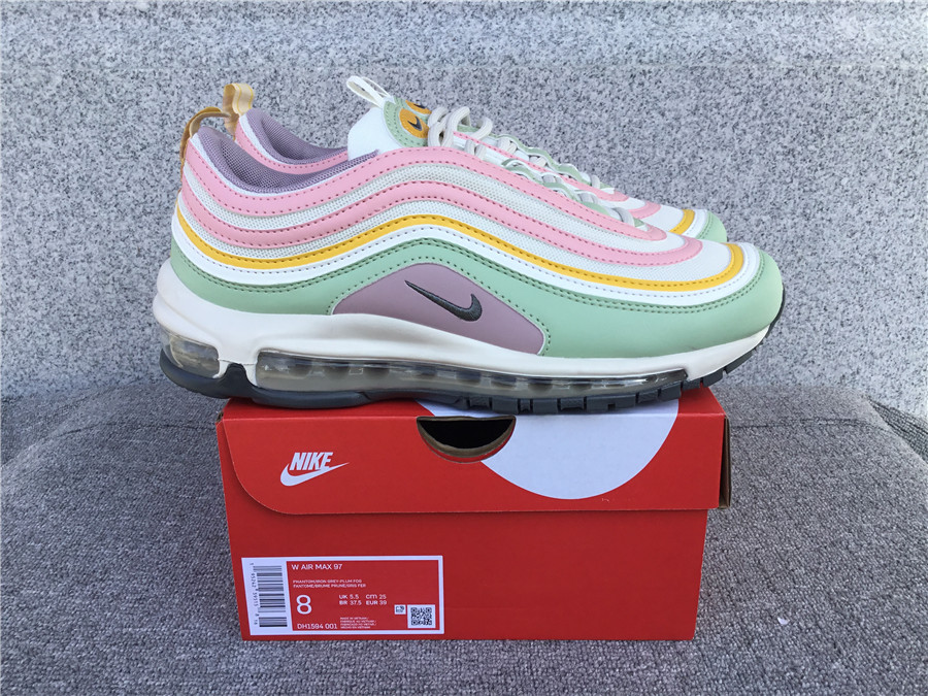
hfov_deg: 58.4
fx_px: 831
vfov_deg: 45.4
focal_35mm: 31
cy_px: 348
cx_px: 464
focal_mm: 3.3
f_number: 2.4
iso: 25
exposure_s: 1/416
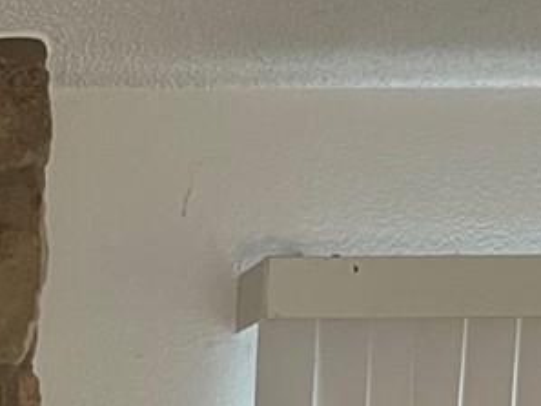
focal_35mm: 140
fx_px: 2189
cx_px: -439
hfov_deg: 12.8
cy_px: 974
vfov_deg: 9.4
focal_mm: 5.1
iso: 400
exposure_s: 1/60
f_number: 1.6
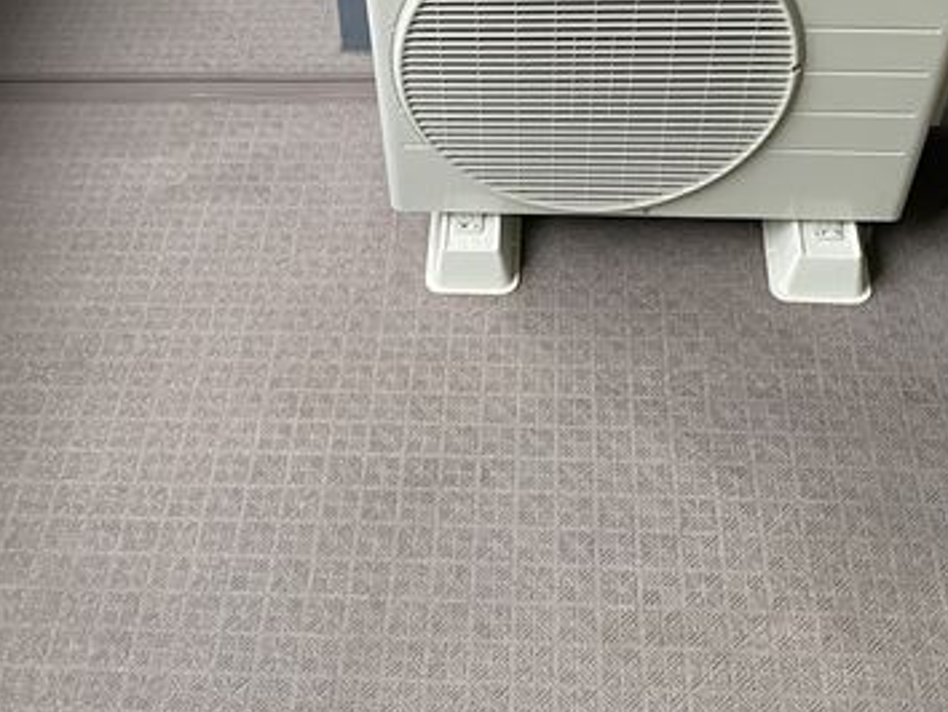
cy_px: 270
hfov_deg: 40.4
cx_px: 426
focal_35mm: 47
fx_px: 1288
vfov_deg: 30.8
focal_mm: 4.25
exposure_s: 1/50
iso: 400
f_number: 1.8
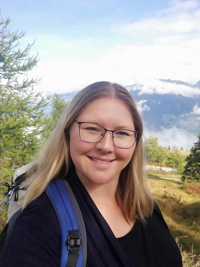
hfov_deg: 51.4
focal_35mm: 27
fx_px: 208
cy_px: 134
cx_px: 100
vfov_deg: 65.3
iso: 50
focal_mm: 3.6
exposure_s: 1/1092
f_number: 2
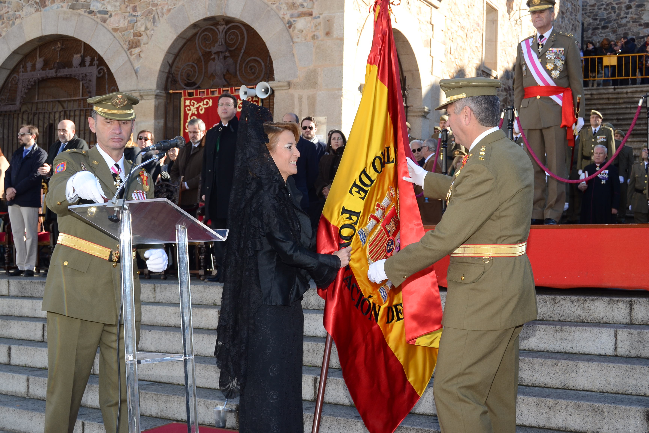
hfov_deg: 41.1
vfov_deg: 28.1
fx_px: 865
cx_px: 324
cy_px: 216
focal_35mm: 48
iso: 200
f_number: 7.1
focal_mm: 32
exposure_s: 1/200
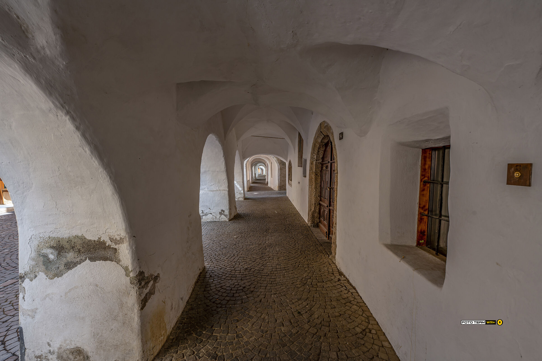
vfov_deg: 81.2
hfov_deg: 104.3
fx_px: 211
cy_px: 180
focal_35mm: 14
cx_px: 271
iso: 100
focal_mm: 14
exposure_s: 1/50
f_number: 8
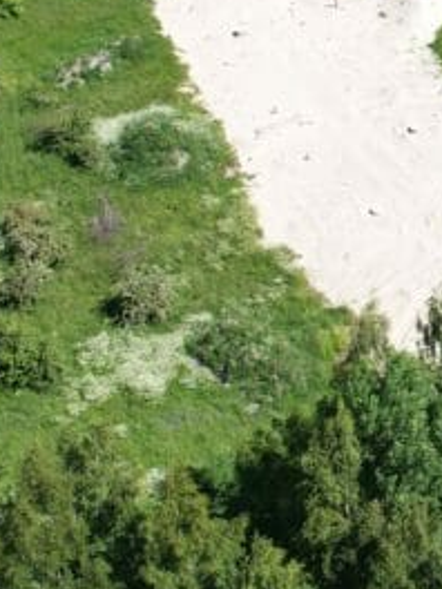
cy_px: 50
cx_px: 752
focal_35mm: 82
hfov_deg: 15.8
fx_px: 1396
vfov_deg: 23.2
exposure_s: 1/1250
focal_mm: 8.38
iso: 100
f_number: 2.8
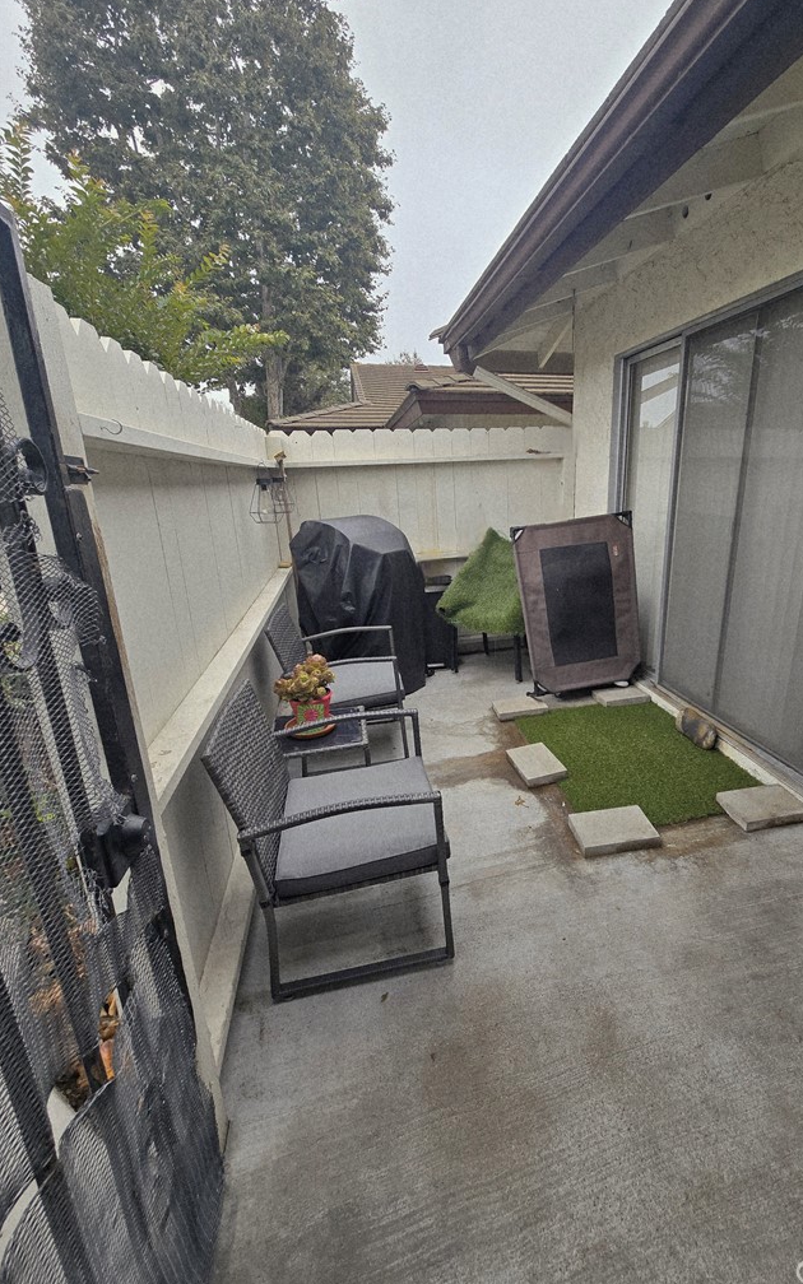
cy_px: 638
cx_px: 484
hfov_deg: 77.7
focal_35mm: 14
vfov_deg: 105.3
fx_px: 490
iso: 50
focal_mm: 2.2
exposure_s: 1/526
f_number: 2.2
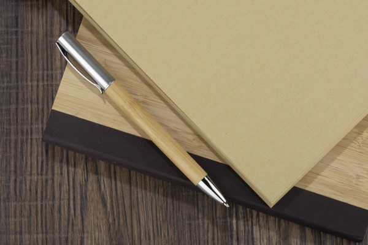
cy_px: 122
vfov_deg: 10.8
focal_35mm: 127
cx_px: 184
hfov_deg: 16.1
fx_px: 1298
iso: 100
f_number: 14
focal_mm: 85
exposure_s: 1/125
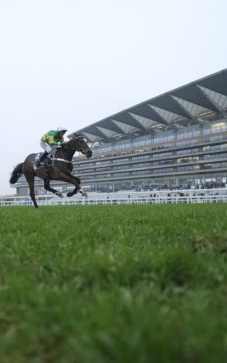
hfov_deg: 40.2
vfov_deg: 61.2
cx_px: 79
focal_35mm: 31
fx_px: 307
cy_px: 183
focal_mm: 13
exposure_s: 1/2500
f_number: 1.4
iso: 1600
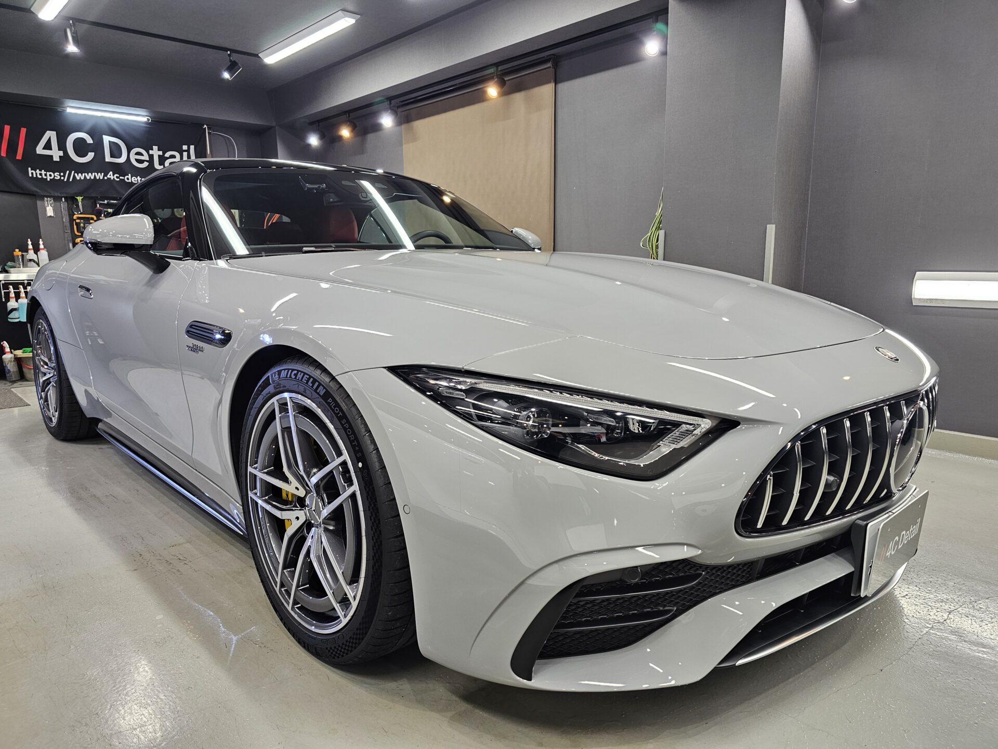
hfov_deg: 73.9
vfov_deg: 58.9
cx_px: 499
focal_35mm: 23
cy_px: 374
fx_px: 663
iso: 160
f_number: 1.7
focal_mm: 6.3
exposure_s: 1/100
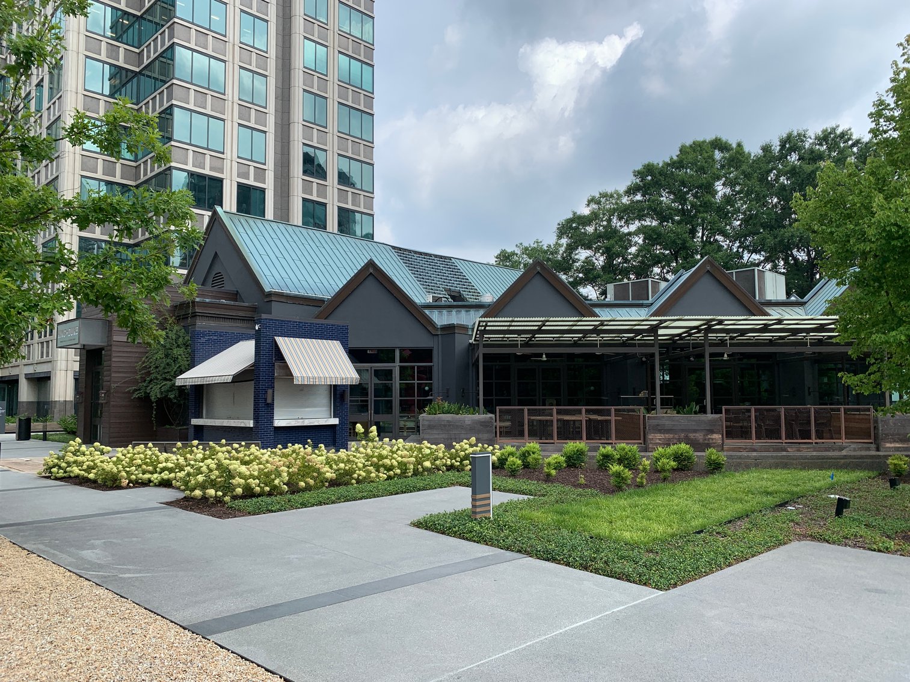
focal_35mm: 26
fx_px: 684
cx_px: 455
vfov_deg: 53.1
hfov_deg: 67.3
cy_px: 341
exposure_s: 1/1490
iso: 25
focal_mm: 4.25
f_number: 1.8
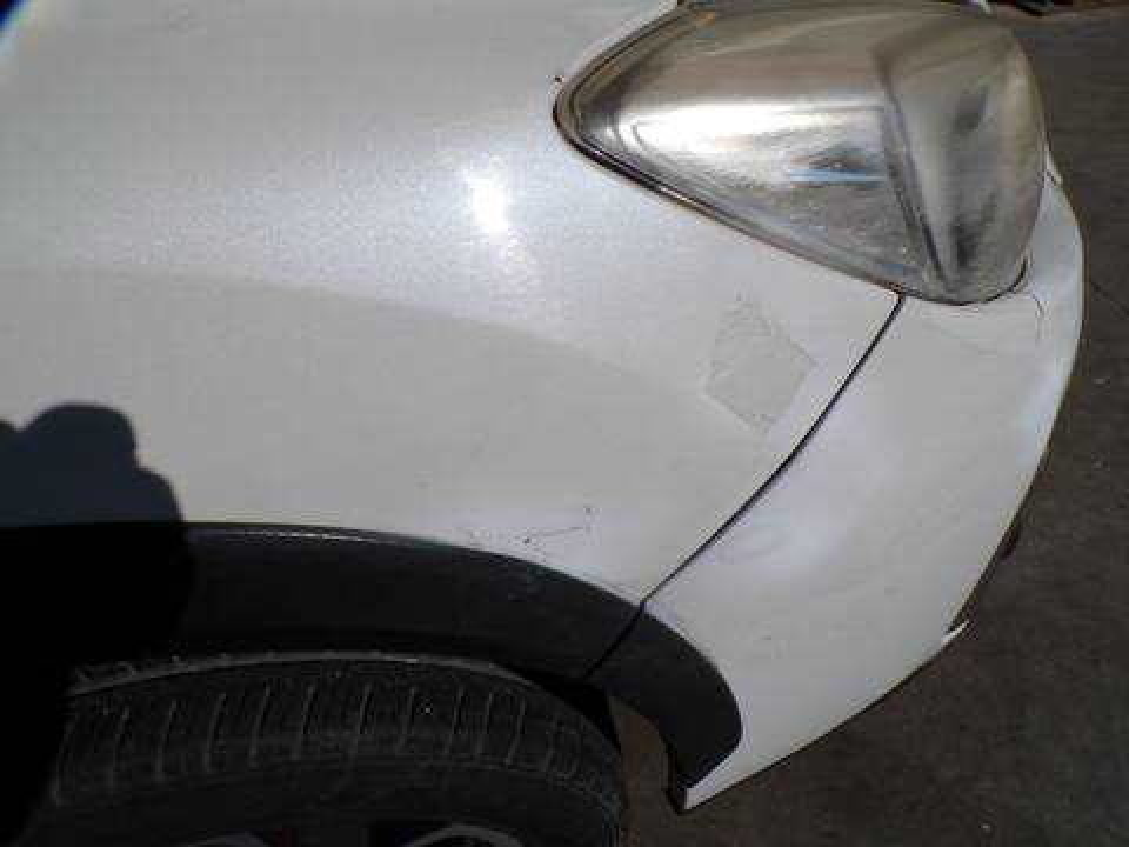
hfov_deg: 71.6
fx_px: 783
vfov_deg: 56.8
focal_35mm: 24
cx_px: 564
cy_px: 424
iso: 100
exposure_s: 1/900
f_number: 7.7
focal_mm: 4.3
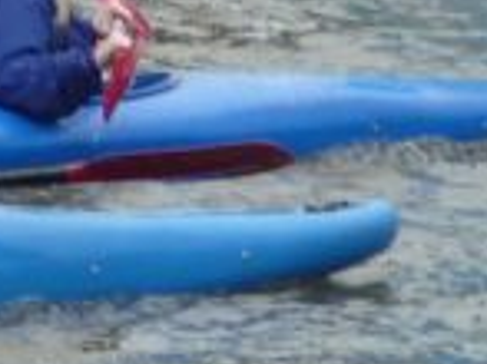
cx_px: 348
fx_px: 14156
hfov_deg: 2.0
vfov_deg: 1.5
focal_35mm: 1007
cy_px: -281
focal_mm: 29.1
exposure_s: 1/200
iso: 200
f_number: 4.8
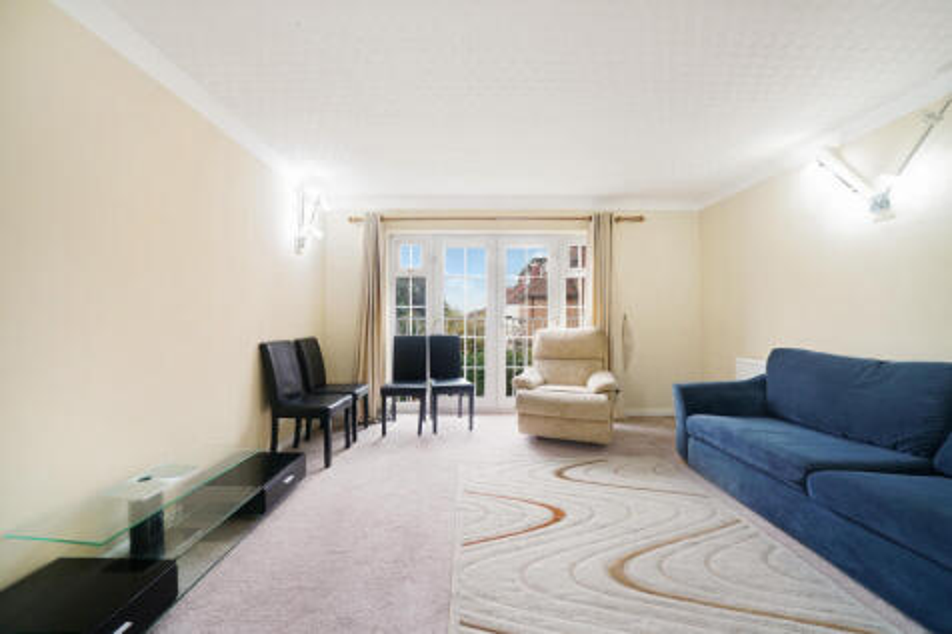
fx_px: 317
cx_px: 476
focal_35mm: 12
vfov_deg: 90.0
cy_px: 317
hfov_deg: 112.6
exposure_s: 1/400
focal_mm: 12
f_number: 4
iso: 500
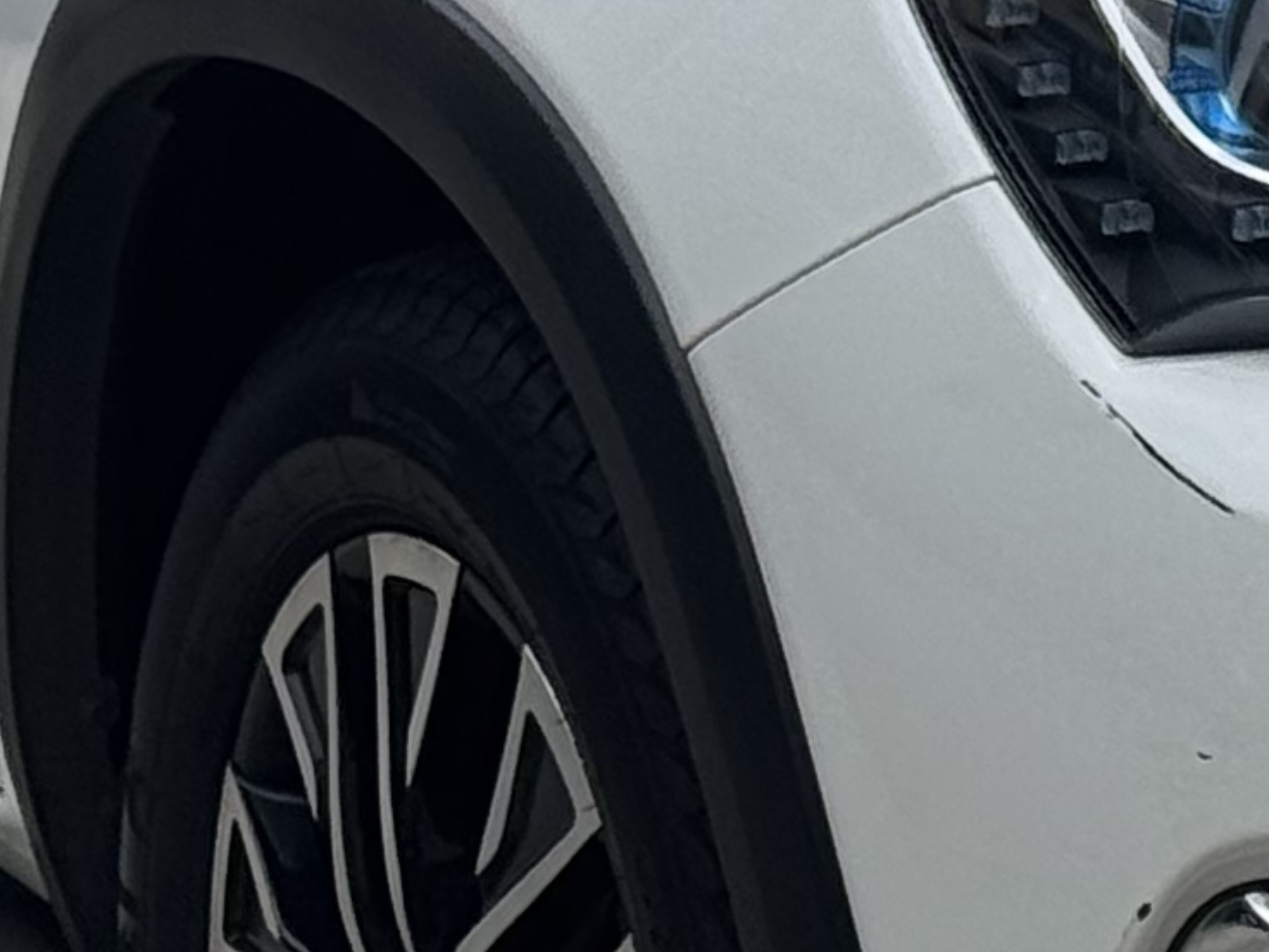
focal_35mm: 263
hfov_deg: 7.4
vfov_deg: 5.6
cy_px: -105
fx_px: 9641
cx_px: 1648
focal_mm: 6.76
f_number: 1.78
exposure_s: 1/4608
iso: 64
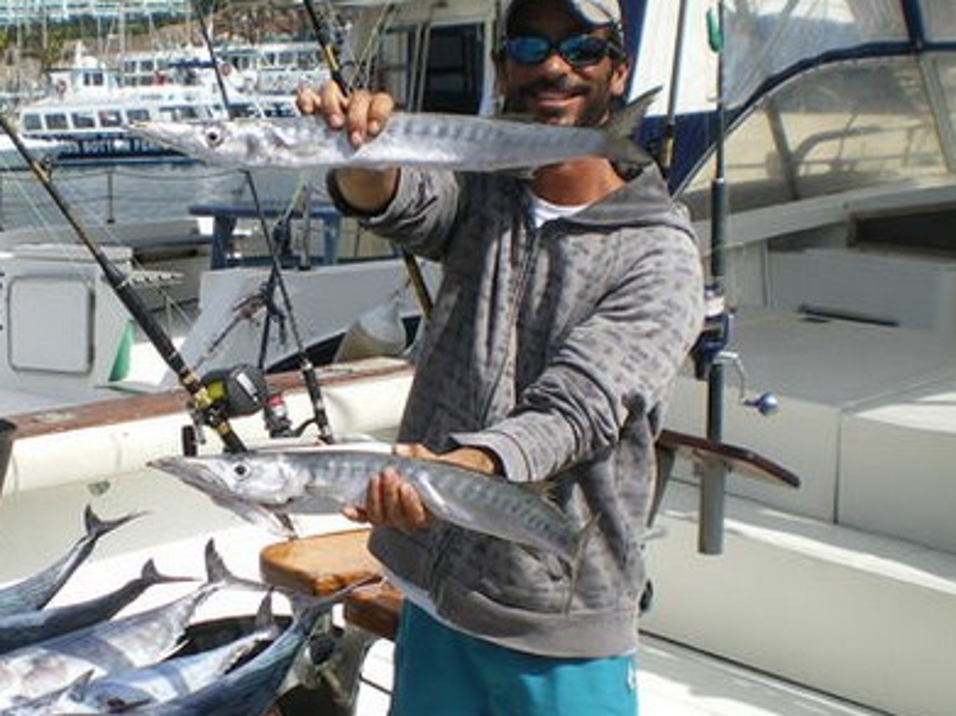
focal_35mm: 58
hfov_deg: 32.7
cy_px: 384
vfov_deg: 25.2
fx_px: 1601
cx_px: 262
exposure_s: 1/500
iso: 50
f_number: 4.6
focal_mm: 6.3
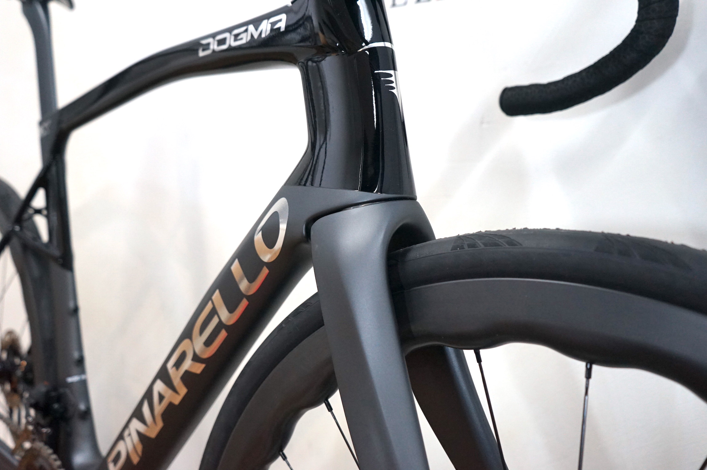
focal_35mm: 30
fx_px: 589
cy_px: 235
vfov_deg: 43.5
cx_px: 354
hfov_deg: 62.0
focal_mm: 30
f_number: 4.5
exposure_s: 1/160
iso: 2000
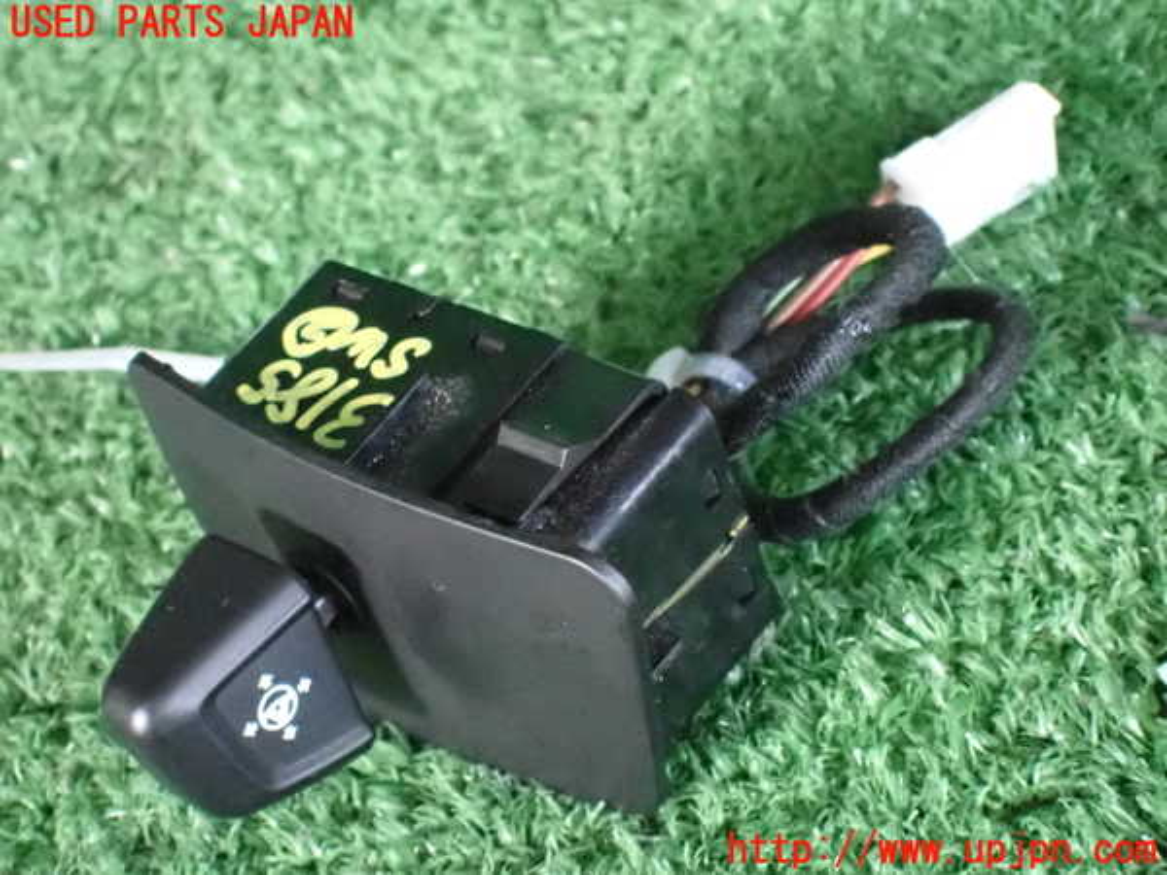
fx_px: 3371
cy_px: 438
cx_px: 584
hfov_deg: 19.6
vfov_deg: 14.8
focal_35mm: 100
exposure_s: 1/40
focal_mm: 18
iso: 6400
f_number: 4.9
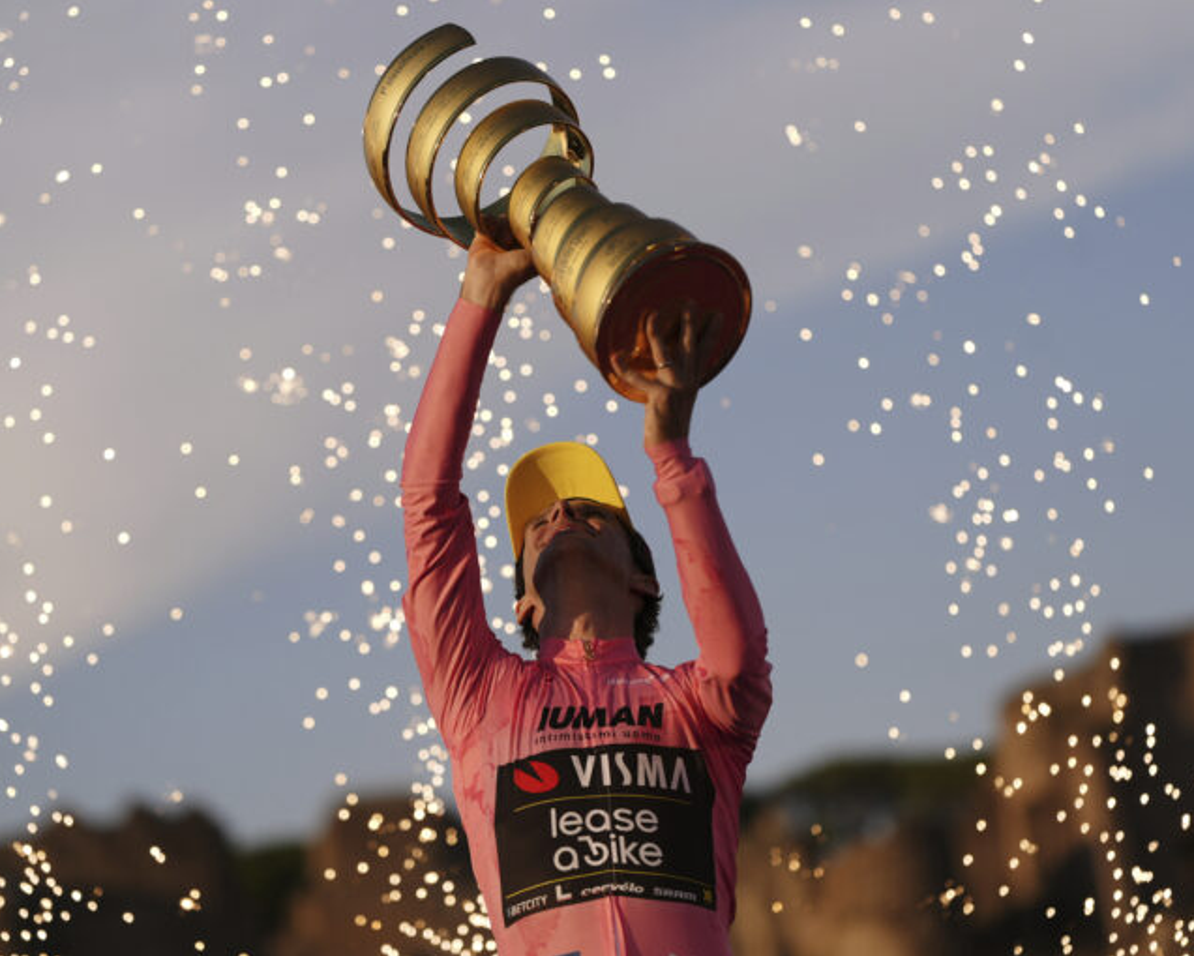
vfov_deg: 10.0
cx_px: 555
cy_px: 478
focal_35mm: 155
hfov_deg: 12.4
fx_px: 5479
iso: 160
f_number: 2.8
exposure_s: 1/5000
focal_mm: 137
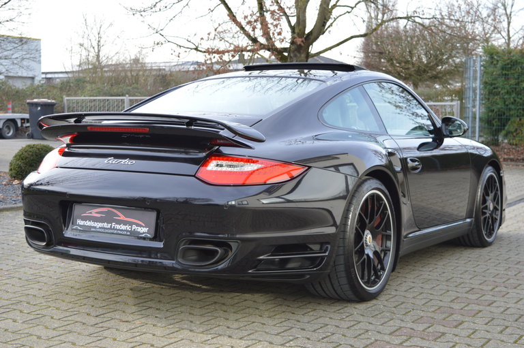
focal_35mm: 57
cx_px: 262
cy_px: 174
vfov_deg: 23.7
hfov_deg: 35.1
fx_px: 829
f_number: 5.6
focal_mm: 38
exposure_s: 1/125
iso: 140
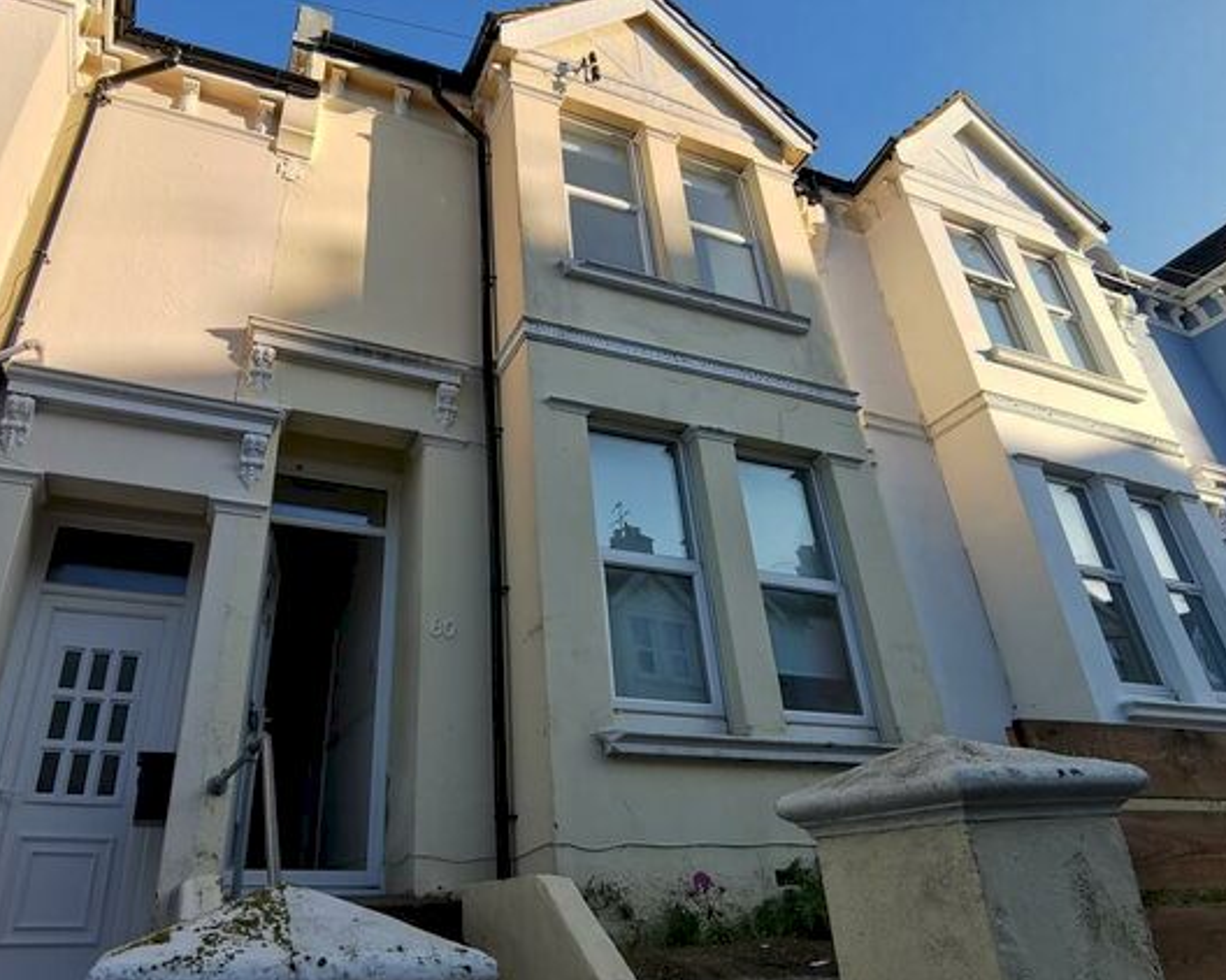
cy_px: 459
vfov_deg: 63.0
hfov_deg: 74.3
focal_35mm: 22
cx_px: 492
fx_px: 798
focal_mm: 2.26
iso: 50
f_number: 2.2
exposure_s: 1/400
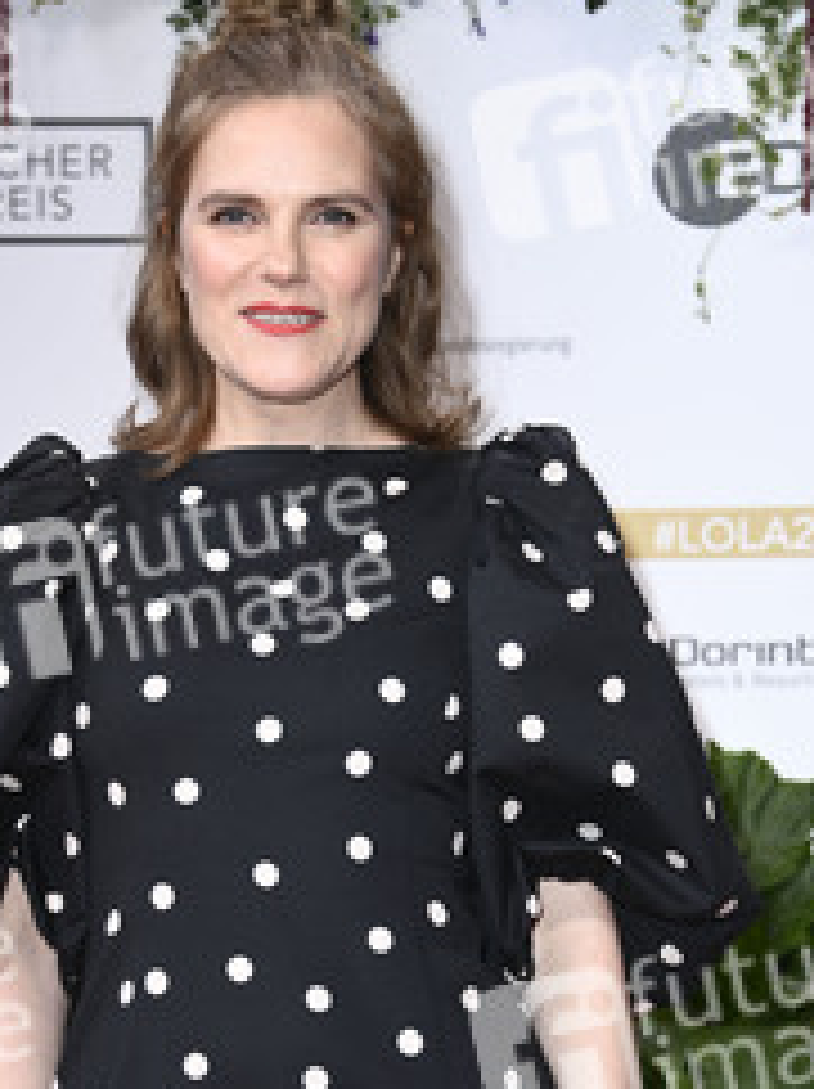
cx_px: 292
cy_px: 810
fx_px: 4994
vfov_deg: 12.4
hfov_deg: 9.3
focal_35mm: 159
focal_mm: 100
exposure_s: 1/250
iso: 500
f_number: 5.6
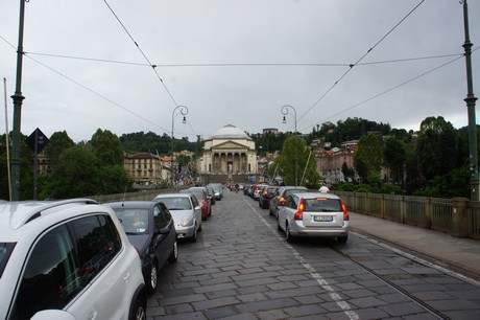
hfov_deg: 67.4
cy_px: 160
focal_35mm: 27
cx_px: 240
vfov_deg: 47.9
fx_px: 360
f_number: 10
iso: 1000
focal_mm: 18
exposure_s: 1/250
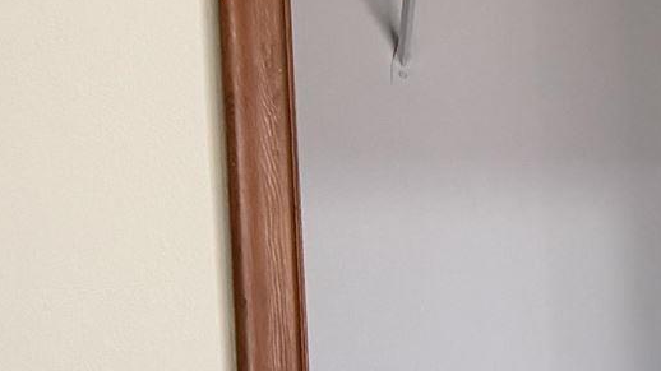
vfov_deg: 7.7
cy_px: 514
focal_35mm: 155
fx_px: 2716
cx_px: 1767
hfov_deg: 10.9
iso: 160
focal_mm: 6.76
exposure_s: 1/60
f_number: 1.78
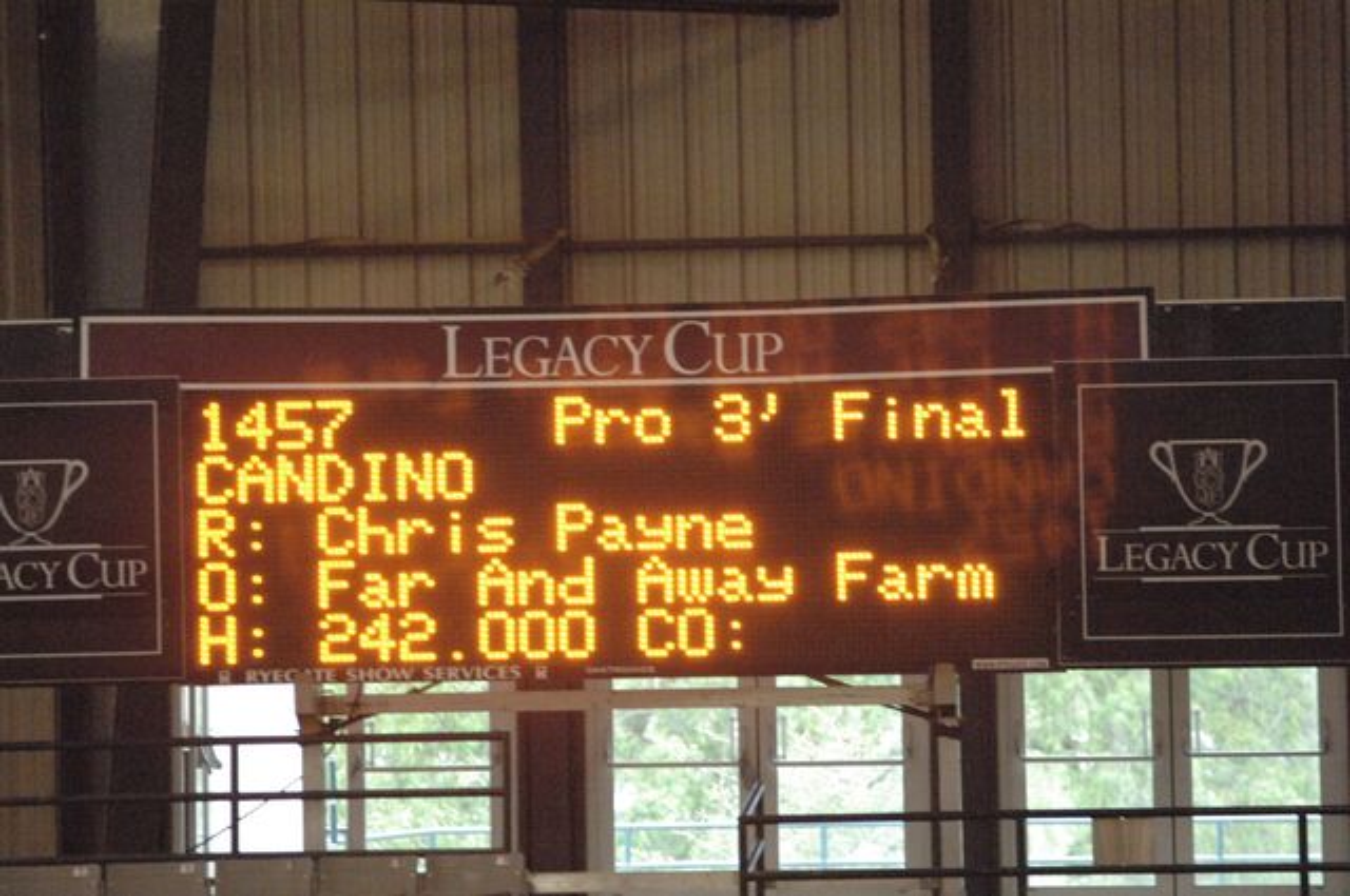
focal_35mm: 300
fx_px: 11236
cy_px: 448
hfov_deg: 6.9
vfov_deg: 4.6
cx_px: 675
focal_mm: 200
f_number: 2.8
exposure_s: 1/320
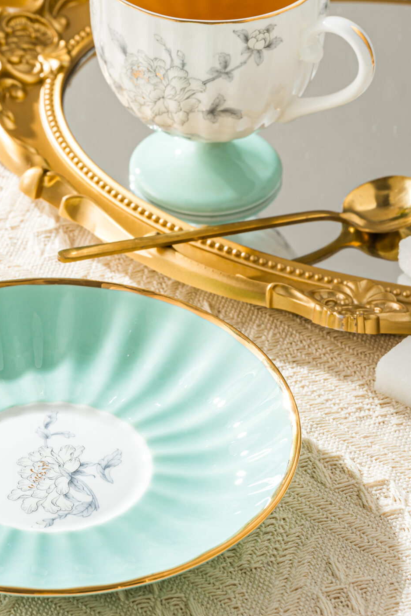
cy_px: 157
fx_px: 3271
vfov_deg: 10.7
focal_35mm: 191
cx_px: 81
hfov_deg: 7.2
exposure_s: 1/125
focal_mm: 105
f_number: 10
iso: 100
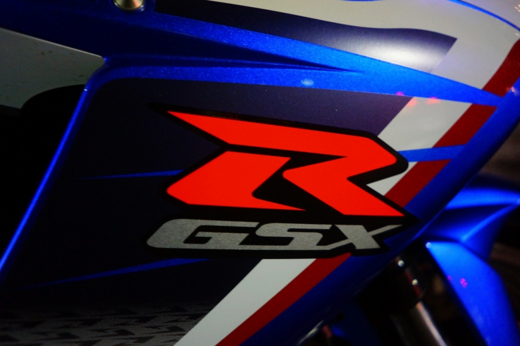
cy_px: 173
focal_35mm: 30
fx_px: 433
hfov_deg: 61.9
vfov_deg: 43.6
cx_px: 260
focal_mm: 20
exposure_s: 1/13
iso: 1600
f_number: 2.8
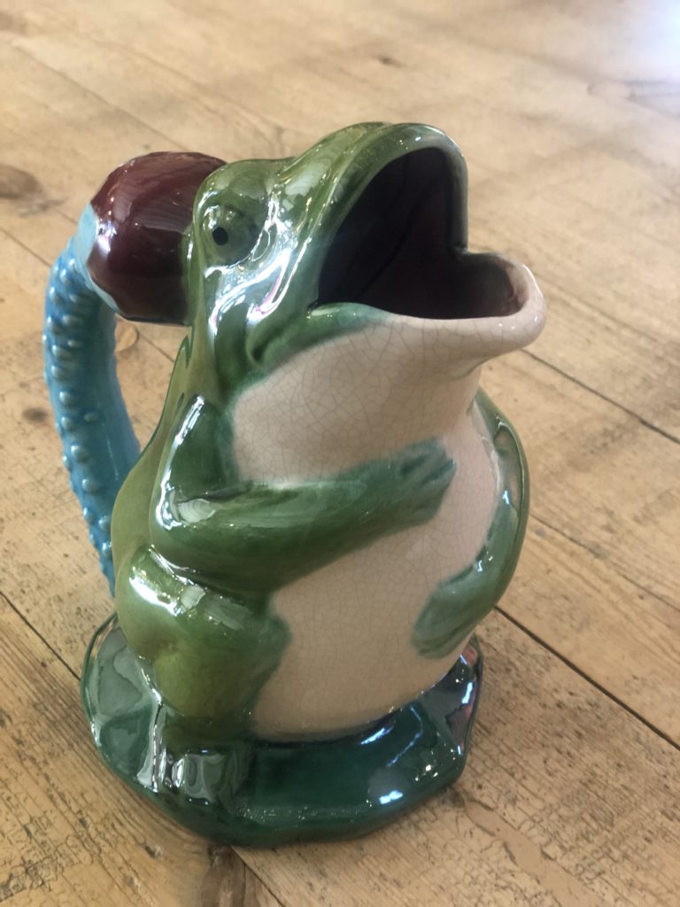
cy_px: 454
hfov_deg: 28.0
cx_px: 340
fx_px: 1362
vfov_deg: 36.8
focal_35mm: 52
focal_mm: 6
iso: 160
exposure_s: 1/20
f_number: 2.4
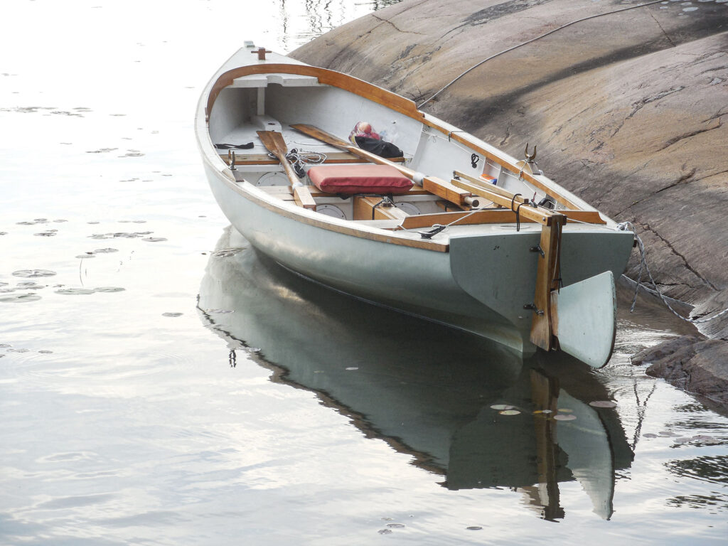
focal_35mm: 170
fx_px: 3575
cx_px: 364
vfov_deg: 8.7
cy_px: 273
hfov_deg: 11.6
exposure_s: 1/160
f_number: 5
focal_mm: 30.6
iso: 125
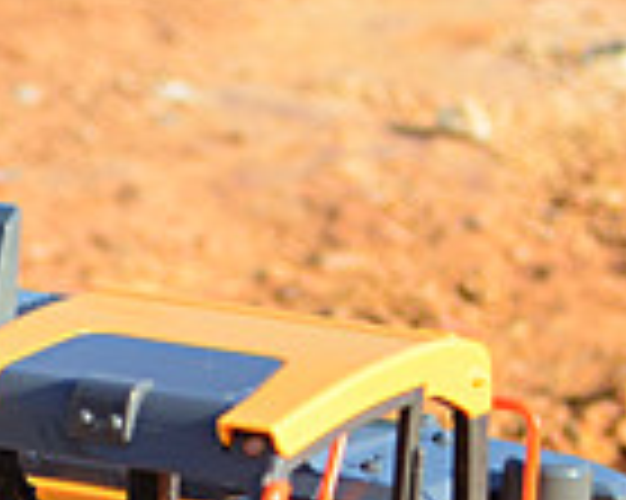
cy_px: 957
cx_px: -338
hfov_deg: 3.5
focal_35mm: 550
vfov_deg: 2.8
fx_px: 10183
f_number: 5.6
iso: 100
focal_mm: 68
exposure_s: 1/250
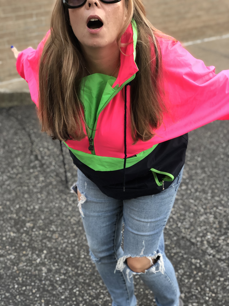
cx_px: 114
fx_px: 459
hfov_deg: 28.0
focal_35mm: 52
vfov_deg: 36.8
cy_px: 153
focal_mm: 6
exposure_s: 1/60
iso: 80
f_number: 2.4
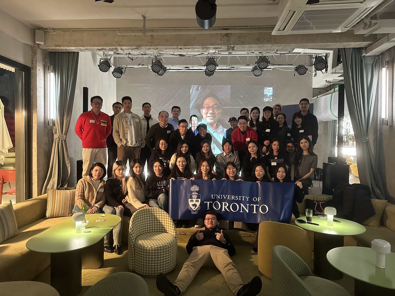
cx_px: 198
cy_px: 148
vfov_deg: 56.8
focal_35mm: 24
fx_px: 274
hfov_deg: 71.6
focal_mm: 6.86
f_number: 1.78
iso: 1000
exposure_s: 1/25
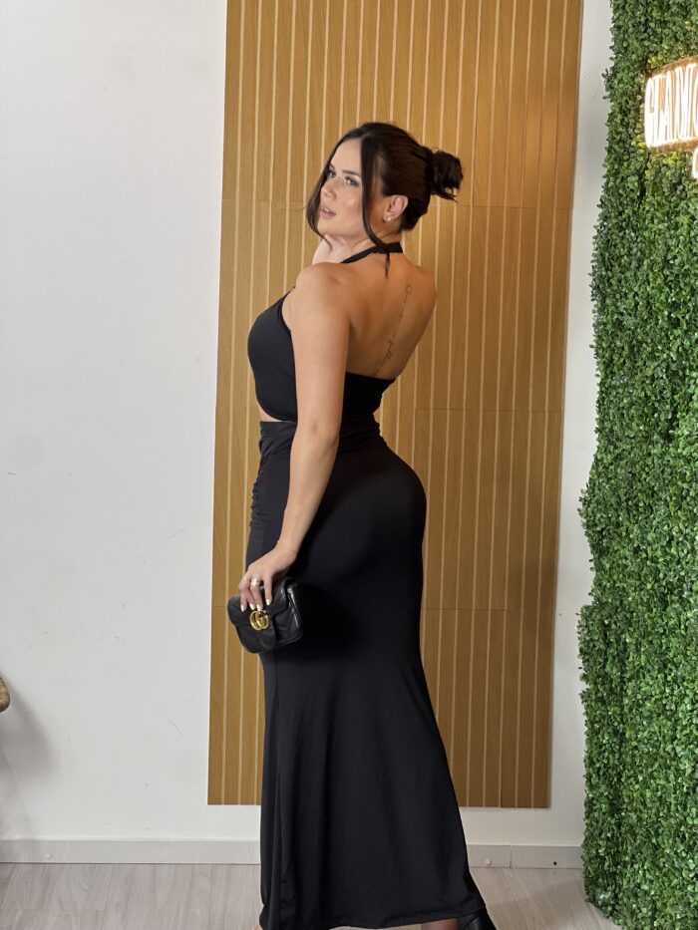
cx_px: 349
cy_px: 465
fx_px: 2070
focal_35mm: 77
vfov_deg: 25.3
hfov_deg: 19.1
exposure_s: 1/120
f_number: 2.8
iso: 160
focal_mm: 9
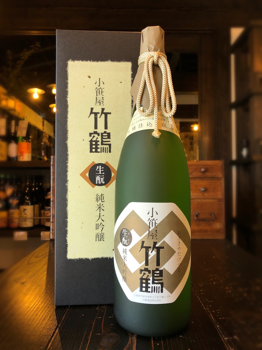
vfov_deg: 63.5
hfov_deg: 49.7
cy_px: 175
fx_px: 283
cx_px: 131
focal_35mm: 28
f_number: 1.8
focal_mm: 3.99
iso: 32
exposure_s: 1/25
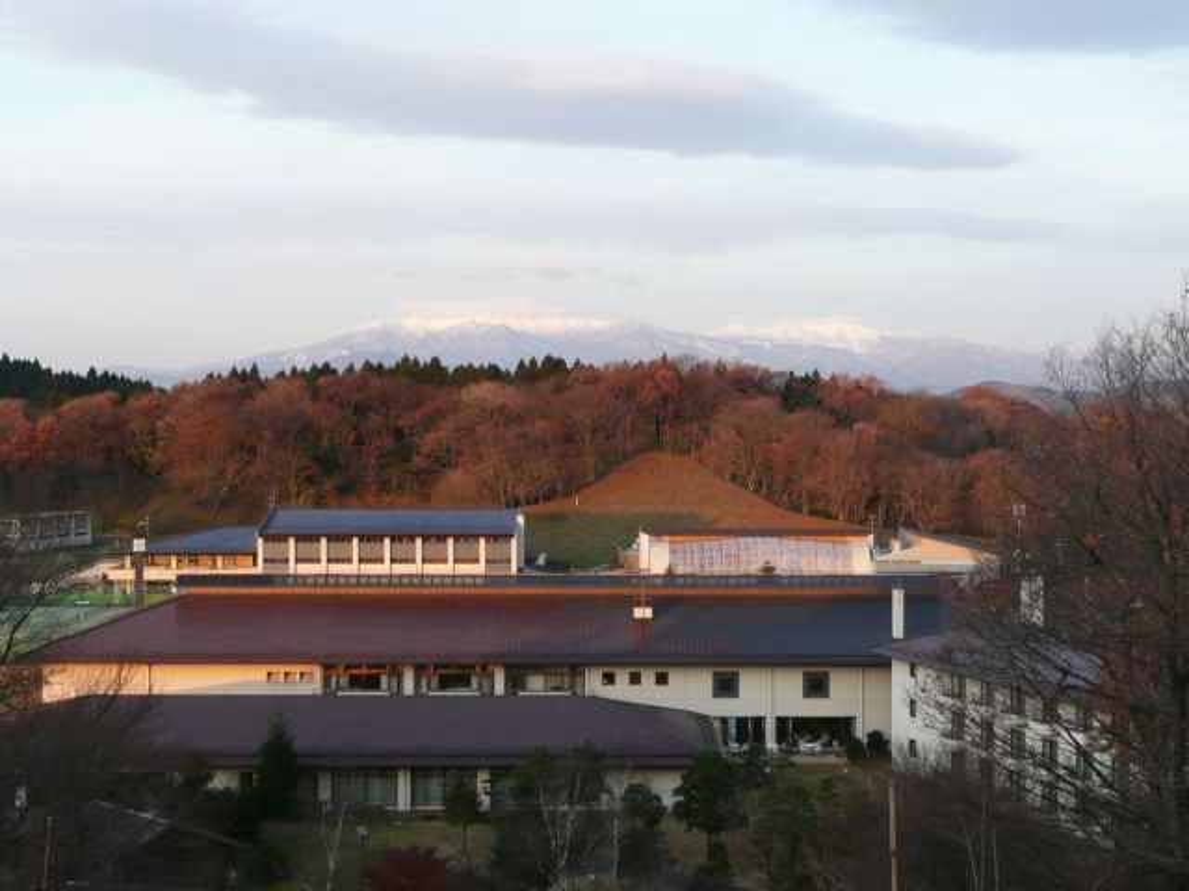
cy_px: 446
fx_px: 1992
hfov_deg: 33.2
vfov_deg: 25.2
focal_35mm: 58
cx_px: 594
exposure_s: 1/80
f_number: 4.2
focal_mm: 7.8
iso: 100
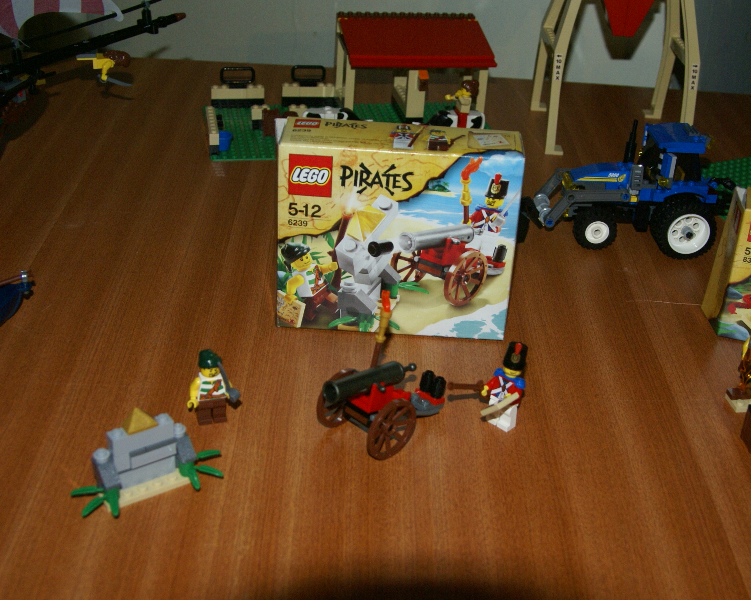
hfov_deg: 38.7
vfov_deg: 31.4
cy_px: 298
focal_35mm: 48
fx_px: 1067
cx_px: 419
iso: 400
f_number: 5.6
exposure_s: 1/60
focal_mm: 28
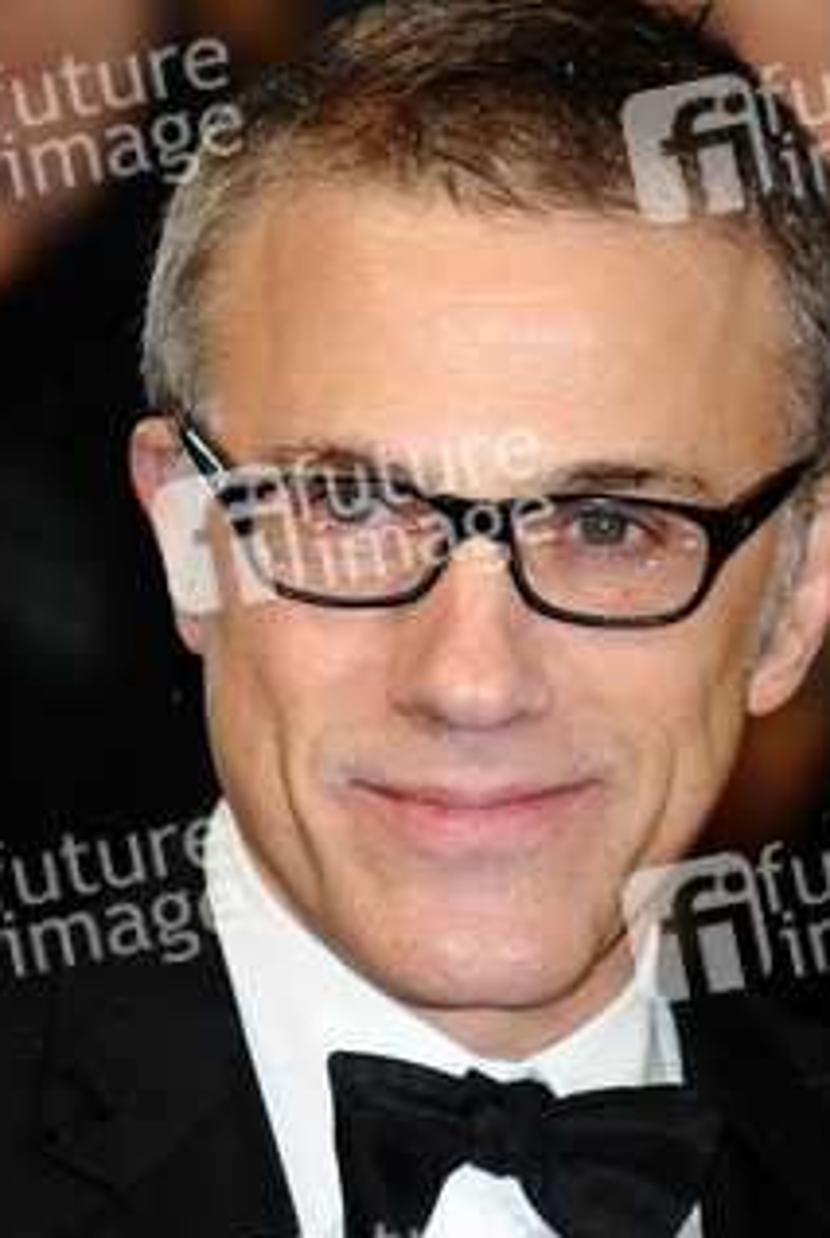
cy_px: 716
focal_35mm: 349
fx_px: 12017
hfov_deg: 4.0
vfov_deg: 5.9
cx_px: 470
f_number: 4
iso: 320
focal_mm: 185
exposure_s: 1/200
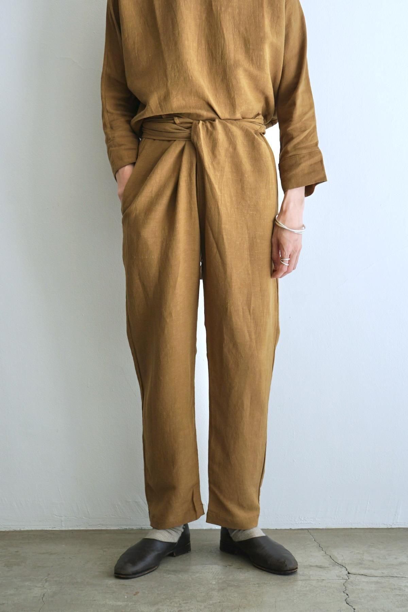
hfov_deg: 25.1
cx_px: 204
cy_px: 306
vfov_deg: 36.9
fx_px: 918
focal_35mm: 54
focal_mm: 54
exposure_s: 1/60
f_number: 5
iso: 125
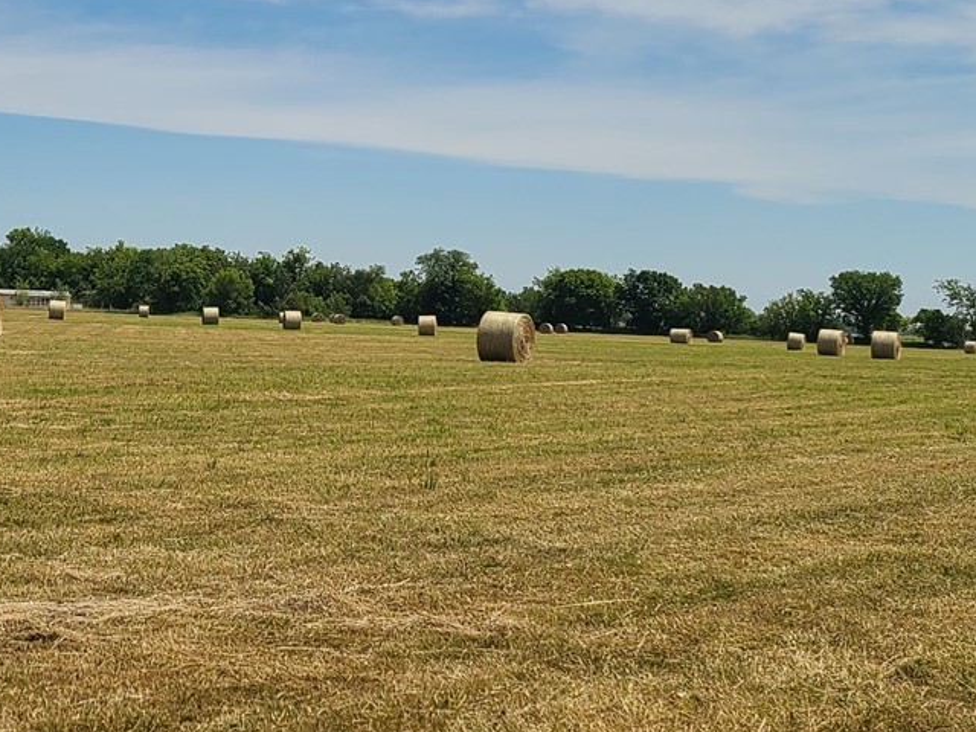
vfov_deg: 18.7
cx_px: 224
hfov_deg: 24.7
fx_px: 2199
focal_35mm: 78
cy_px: 140
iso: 40
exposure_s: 1/3809
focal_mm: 5.4
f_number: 1.8
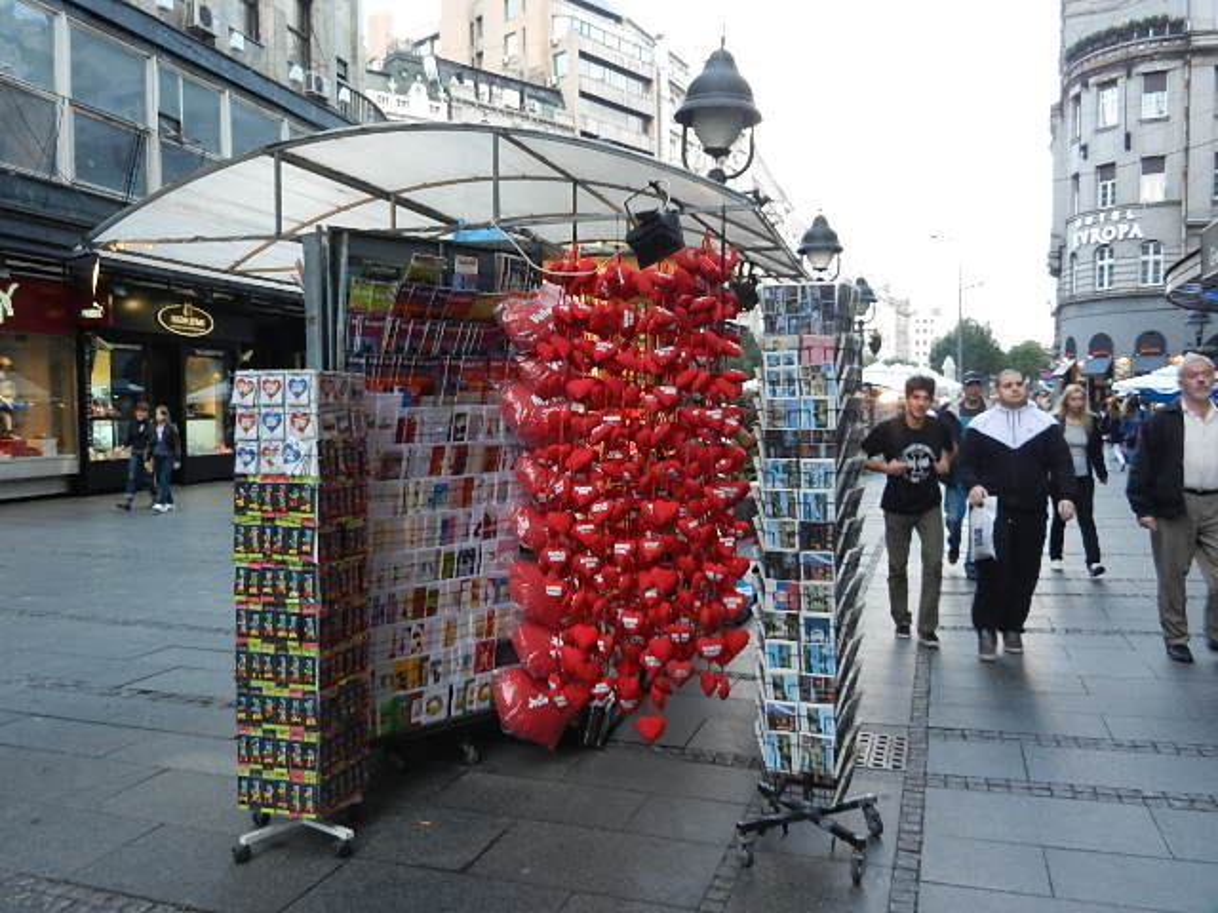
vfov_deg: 48.2
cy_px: 456
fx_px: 1020
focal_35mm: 29
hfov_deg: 61.7
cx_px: 609
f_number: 3.6
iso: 160
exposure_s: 1/30
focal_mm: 5.1
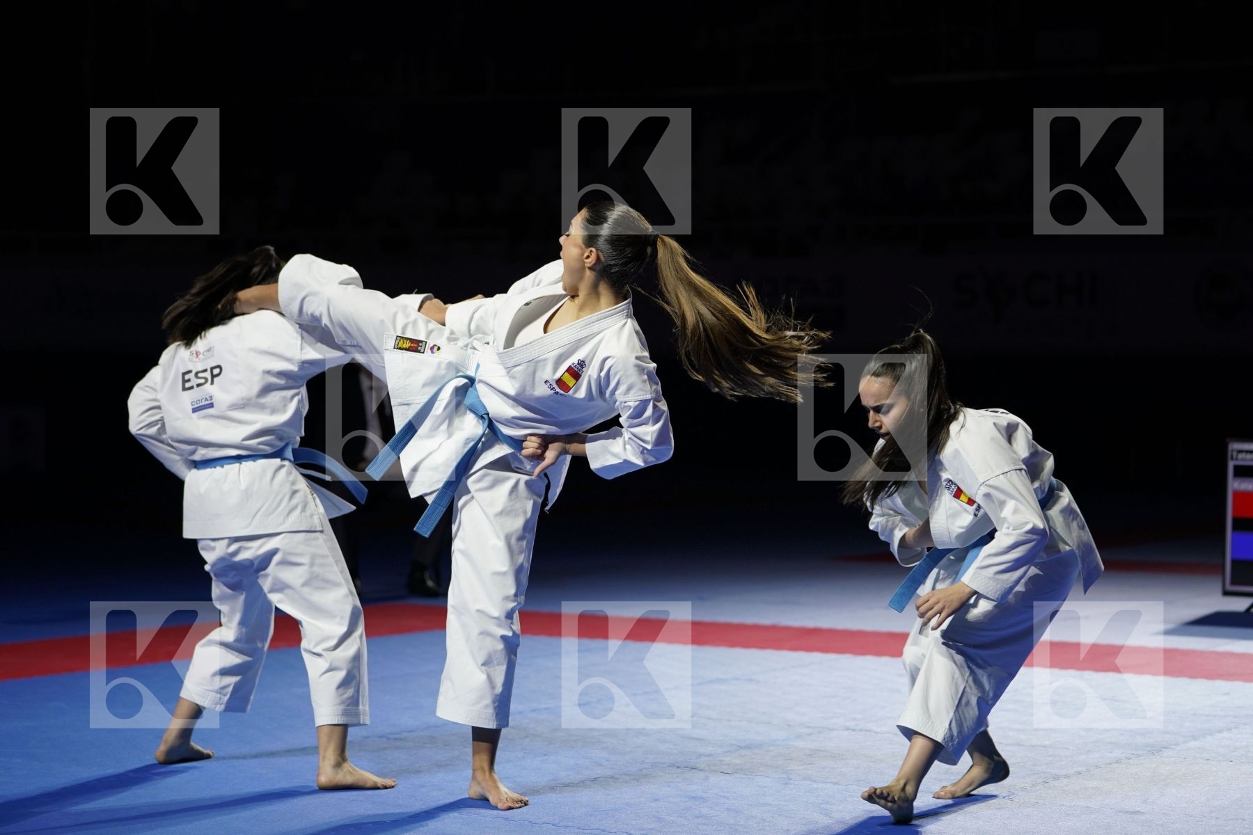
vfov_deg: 17.7
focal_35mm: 77
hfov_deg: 26.3
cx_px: 626
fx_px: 2680
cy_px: 418
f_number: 2.8
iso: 400
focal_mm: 77
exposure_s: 1/500
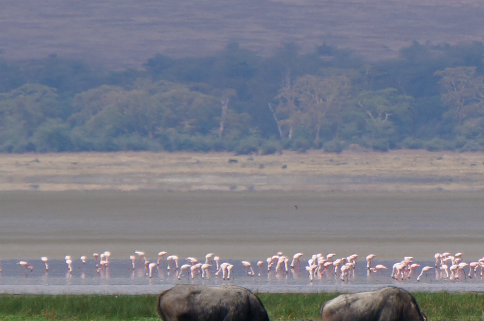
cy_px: 87
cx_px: 546
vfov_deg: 1.2
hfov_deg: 1.9
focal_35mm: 1098
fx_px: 14745
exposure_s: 1/400
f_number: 8
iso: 100
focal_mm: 210
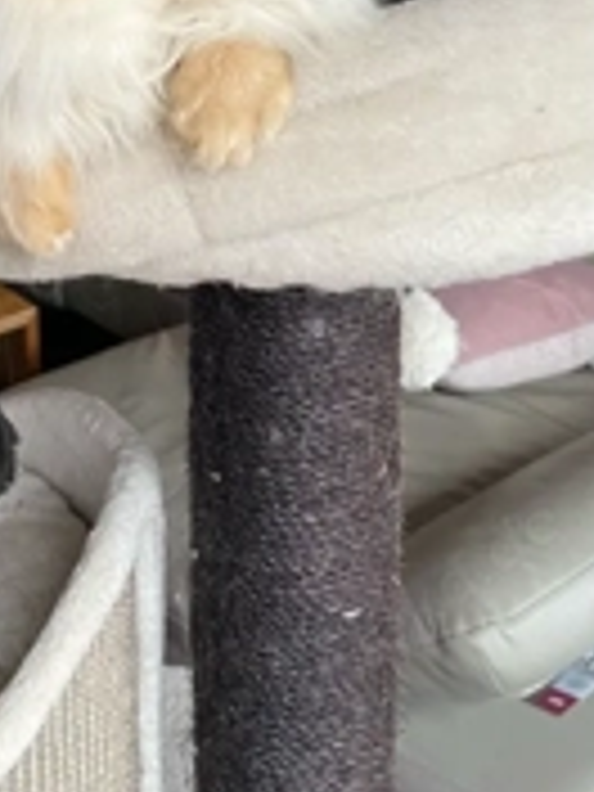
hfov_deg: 24.6
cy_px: -50
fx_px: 1350
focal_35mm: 59
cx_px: 180
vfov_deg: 29.8
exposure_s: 1/50
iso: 200
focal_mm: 4.25
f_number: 1.8
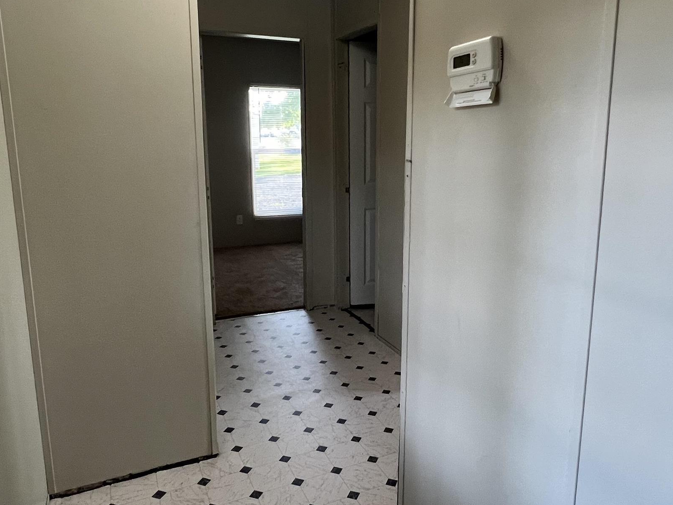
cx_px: 368
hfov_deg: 69.2
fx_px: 486
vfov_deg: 54.9
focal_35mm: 25
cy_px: 239
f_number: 1.8
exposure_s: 1/99
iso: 200
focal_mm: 1.57
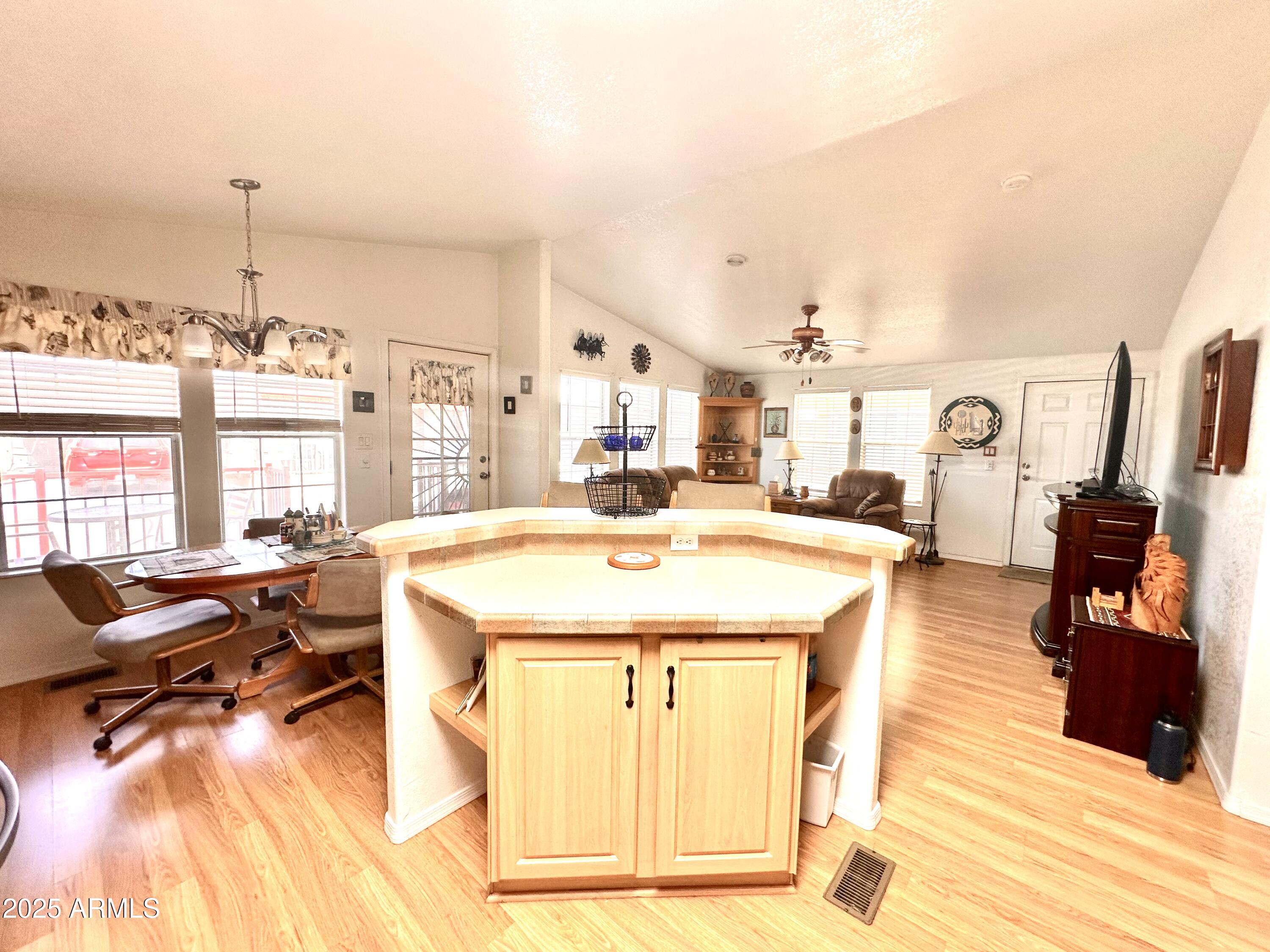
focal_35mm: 14
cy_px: 476
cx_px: 635
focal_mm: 2.22
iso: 100
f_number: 2.2
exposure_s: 1/99
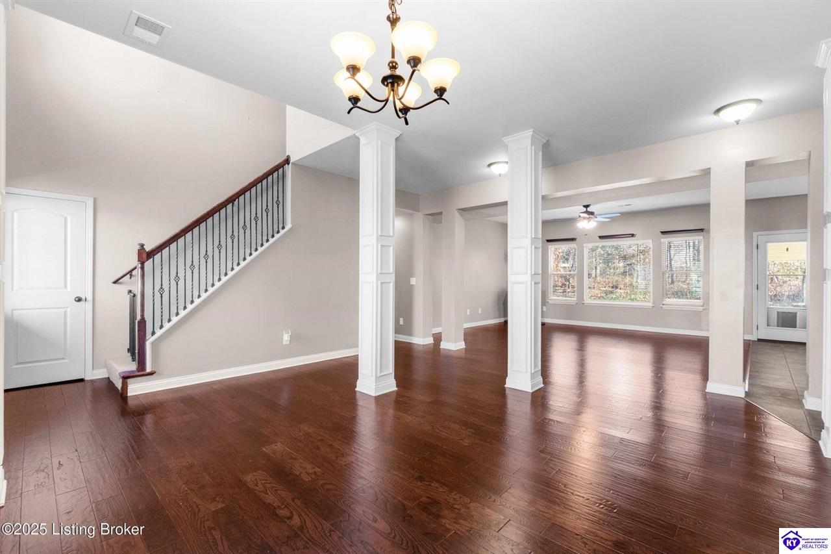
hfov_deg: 100.4
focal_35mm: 15
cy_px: 277
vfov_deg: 77.3
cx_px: 416
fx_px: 346
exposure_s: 1/5
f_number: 8
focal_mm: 10
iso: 400
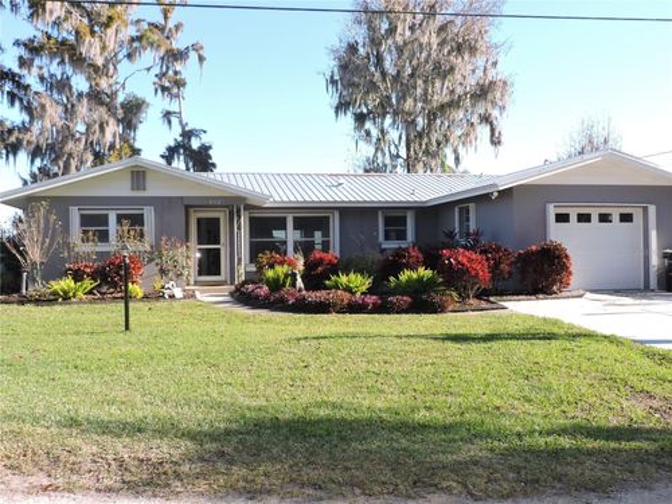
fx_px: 679
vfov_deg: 40.7
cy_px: 252
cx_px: 336
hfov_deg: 52.6
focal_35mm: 35
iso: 220
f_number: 3.3
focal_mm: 6.2
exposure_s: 1/640
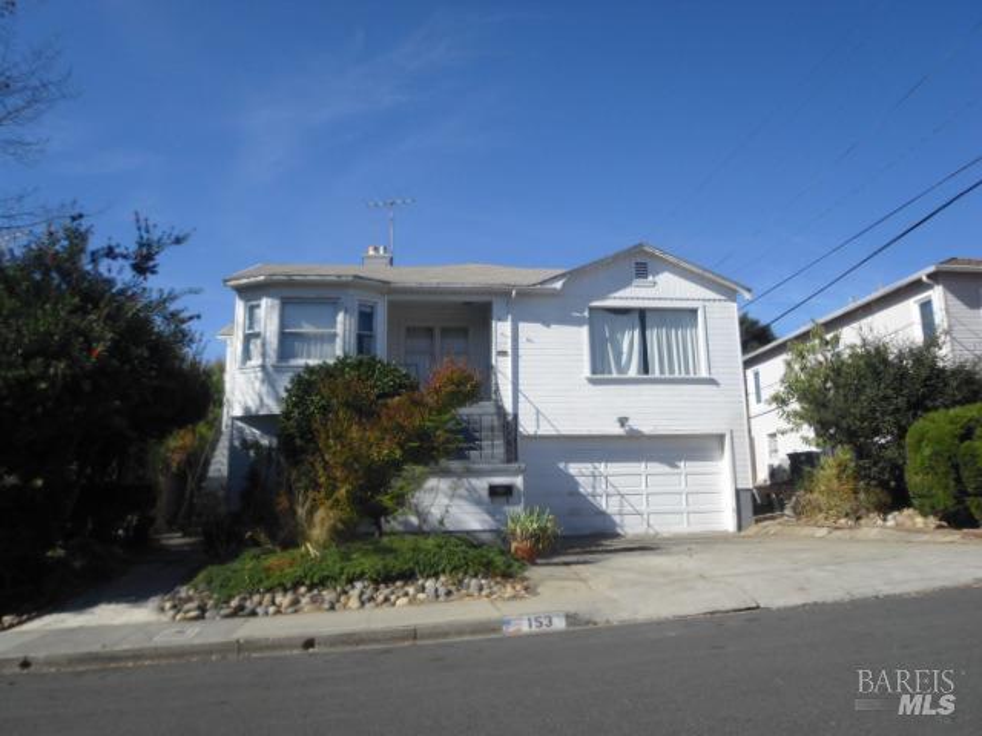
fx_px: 794
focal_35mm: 28
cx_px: 491
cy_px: 368
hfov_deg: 63.4
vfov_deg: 49.7
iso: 64
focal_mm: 4.65
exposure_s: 1/200
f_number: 7.8
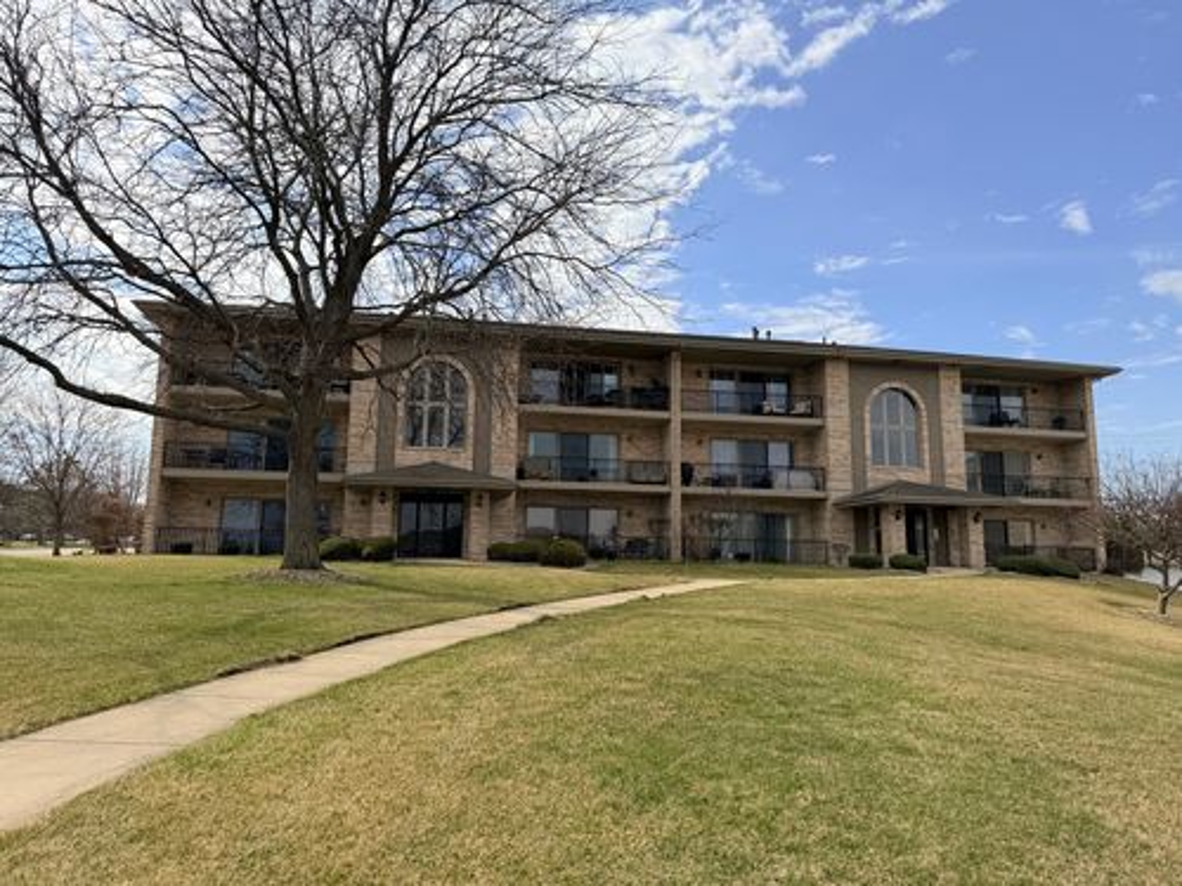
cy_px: 443
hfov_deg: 71.6
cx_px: 591
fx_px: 820
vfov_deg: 56.8
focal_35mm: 24
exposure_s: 1/4673
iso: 80
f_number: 1.78
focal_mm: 6.76
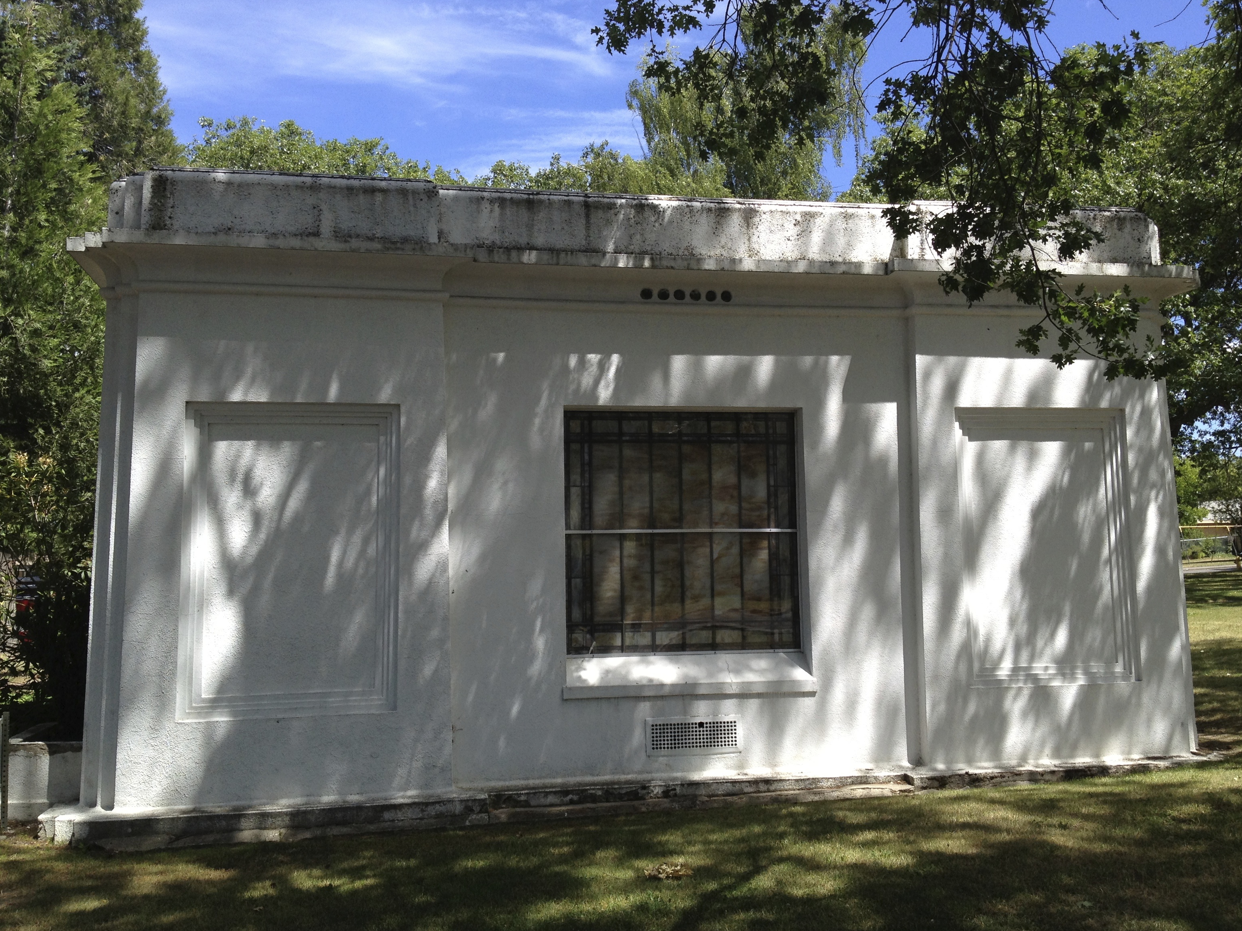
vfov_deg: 38.7
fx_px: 1328
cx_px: 622
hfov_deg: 50.1
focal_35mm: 37
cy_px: 458
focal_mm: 4.28
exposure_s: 1/920
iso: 50
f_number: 2.4
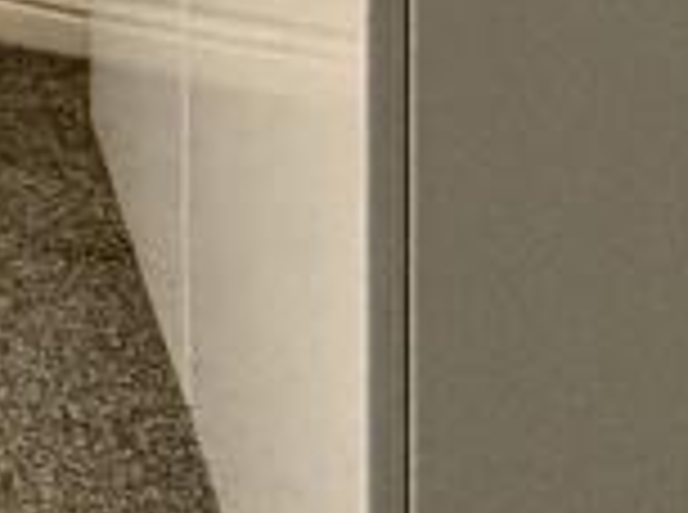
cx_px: -1416
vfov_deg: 11.9
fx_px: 1864
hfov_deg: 11.2
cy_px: -806
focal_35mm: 94
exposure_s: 1/100
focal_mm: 2.22
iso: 400
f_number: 2.2
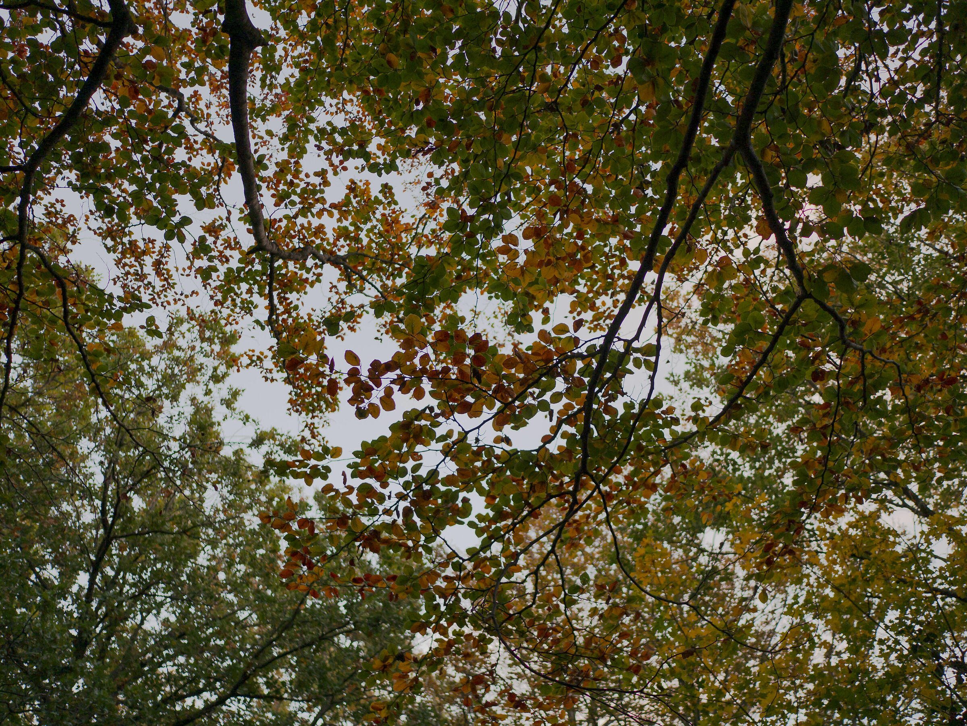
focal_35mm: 30
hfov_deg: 59.9
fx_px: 838
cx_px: 484
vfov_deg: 46.8
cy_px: 363
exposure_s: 1/60
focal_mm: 15
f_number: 1.7
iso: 400
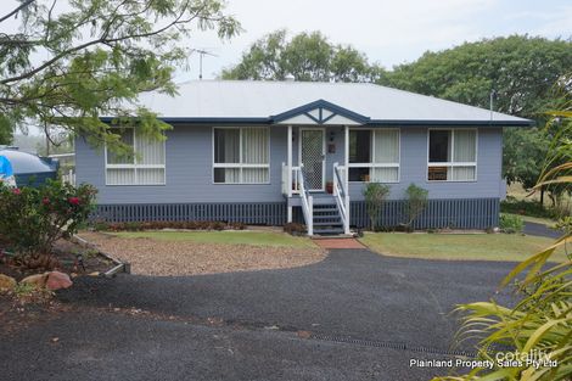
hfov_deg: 57.2
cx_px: 286
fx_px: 524
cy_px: 190
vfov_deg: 39.9
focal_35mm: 33
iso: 100
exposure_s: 1/125
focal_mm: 22
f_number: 11
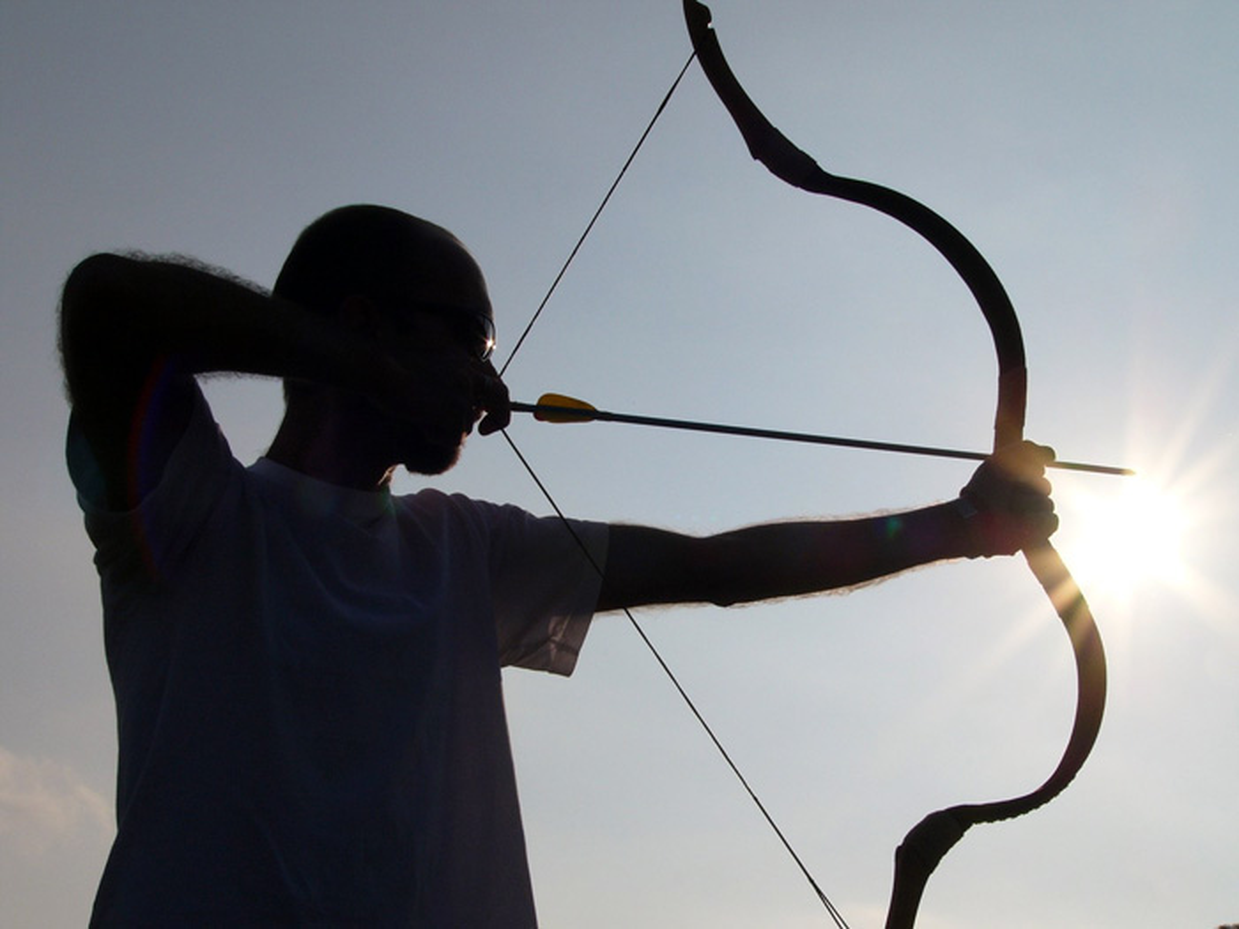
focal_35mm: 56
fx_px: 2004
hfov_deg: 34.3
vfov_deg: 26.1
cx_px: 620
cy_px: 464
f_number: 8
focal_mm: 9.3
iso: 50
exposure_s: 1/1300
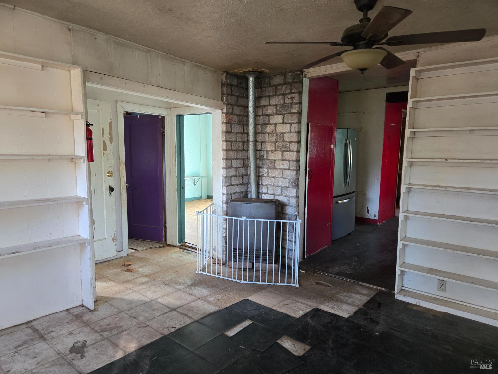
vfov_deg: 58.9
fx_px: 331
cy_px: 187
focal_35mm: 23
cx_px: 249
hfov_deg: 73.9
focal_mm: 5.4
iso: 500
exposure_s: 1/120
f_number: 1.8
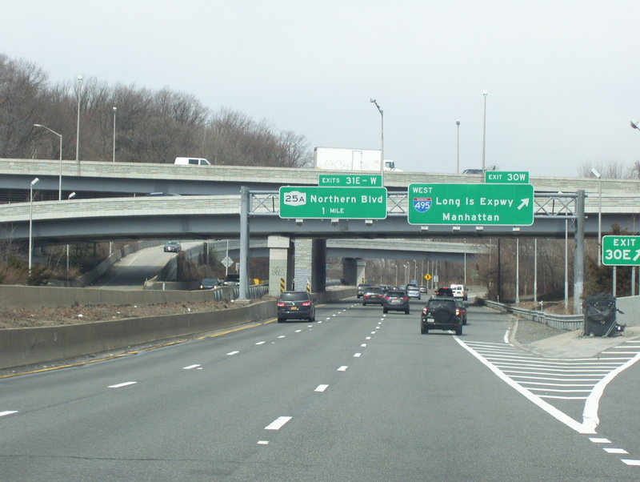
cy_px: 241
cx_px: 320
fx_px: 1999
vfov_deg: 13.7
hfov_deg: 18.2
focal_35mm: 108
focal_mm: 18
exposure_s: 1/400
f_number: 4.6
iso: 80
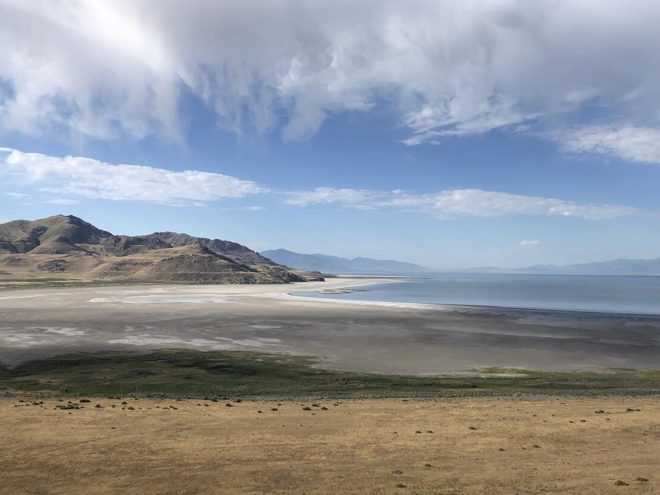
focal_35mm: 34
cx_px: 341
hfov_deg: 53.9
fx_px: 648
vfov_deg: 41.7
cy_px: 272
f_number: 1.8
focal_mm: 3.99
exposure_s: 1/2825
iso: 20
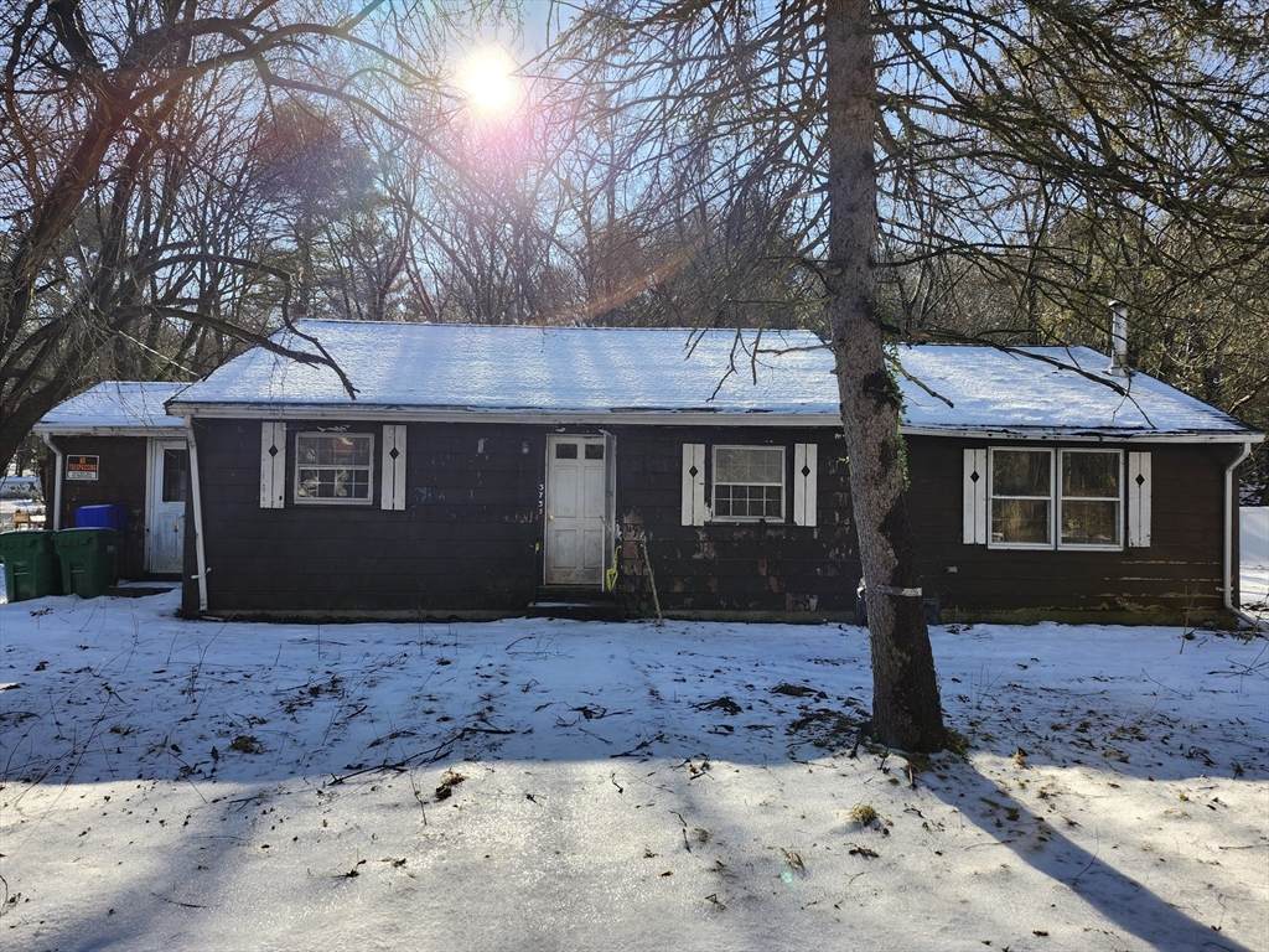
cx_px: 634
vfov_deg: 58.9
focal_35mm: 23
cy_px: 476
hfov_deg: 73.9
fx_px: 843
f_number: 1.8
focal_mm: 5.54
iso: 25
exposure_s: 1/619
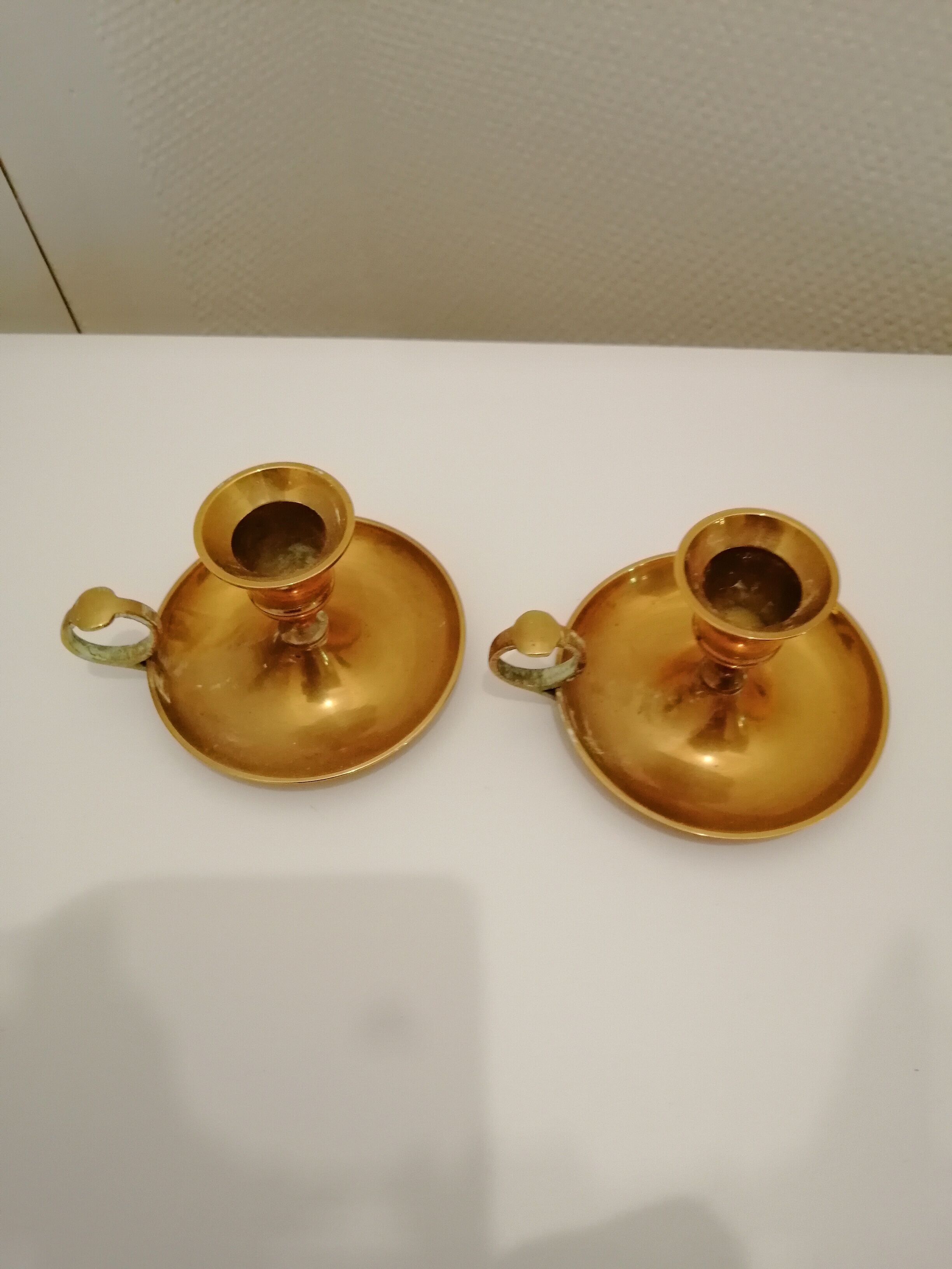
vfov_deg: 67.3
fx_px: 953
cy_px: 634
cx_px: 476
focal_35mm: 26
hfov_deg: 53.1
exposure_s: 1/50
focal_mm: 3.96
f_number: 1.8
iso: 400
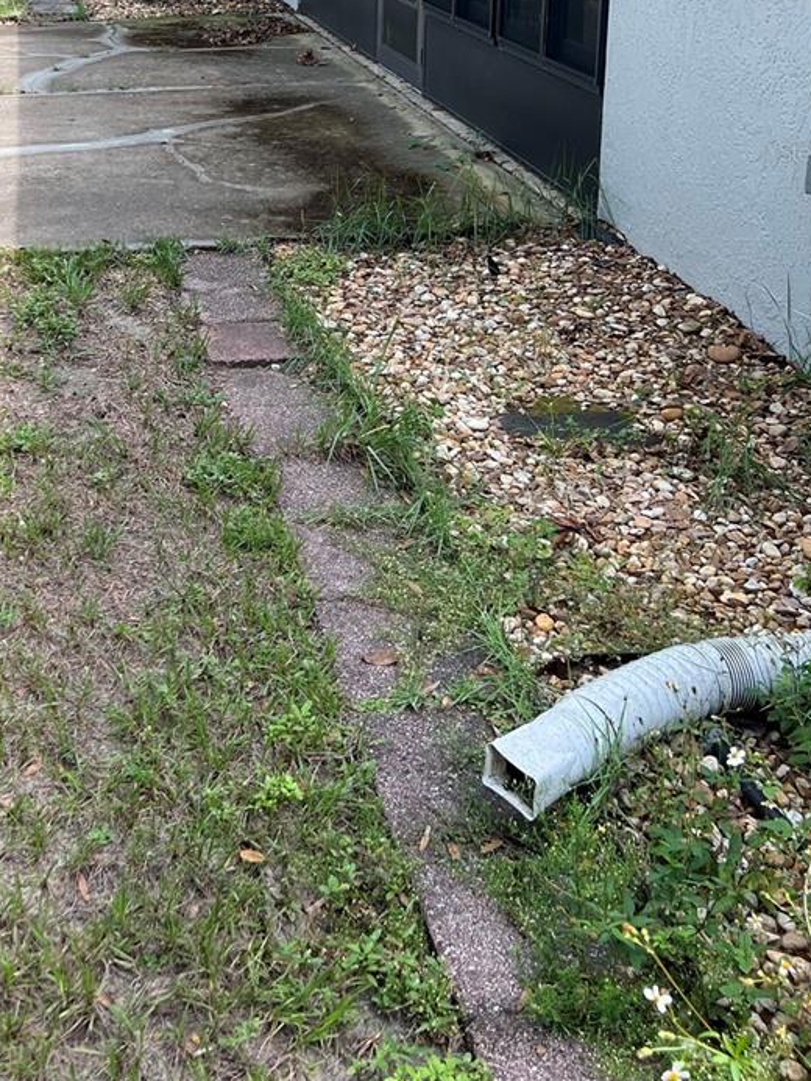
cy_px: 151
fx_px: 1405
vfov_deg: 39.6
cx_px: 187
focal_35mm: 45
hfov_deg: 31.5
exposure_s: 1/743
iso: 50
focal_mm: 5.7
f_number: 1.5
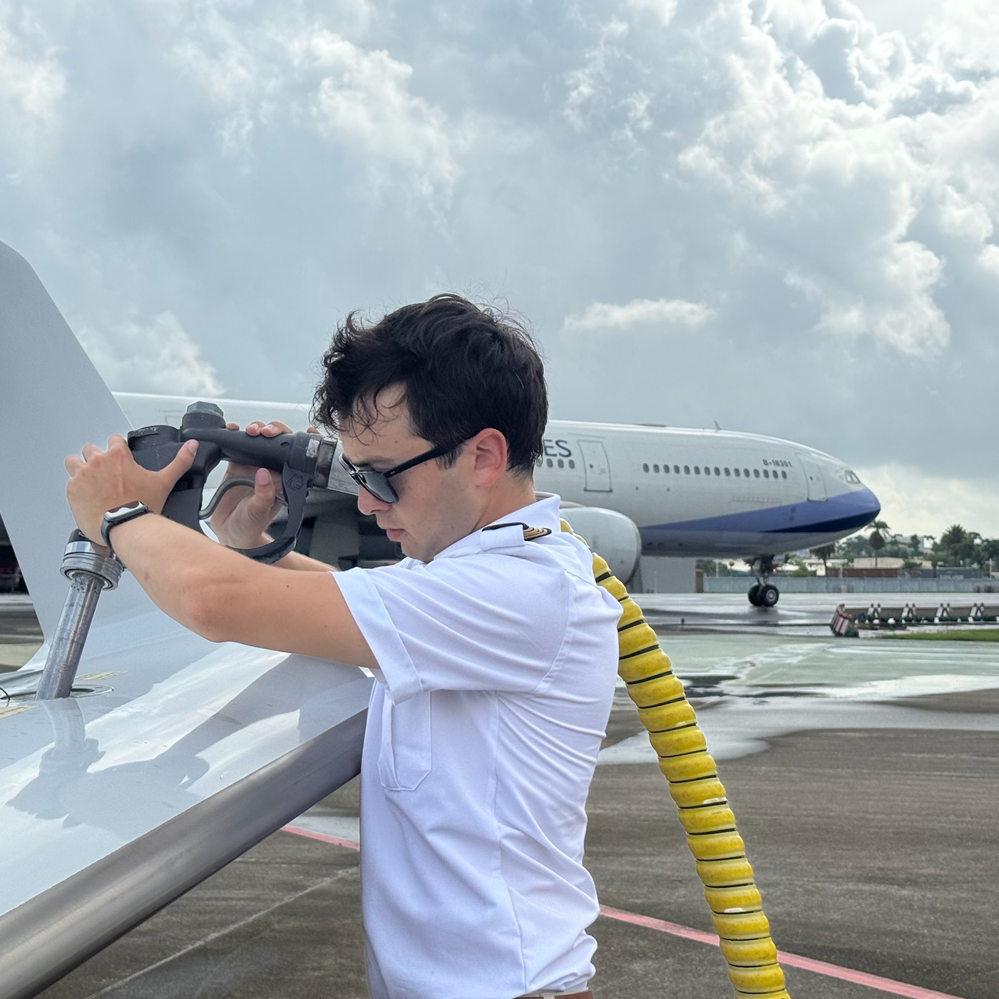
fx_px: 2024
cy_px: 542
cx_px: 448
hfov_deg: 27.7
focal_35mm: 62
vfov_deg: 27.7
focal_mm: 6.76
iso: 64
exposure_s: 1/6410
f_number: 1.78
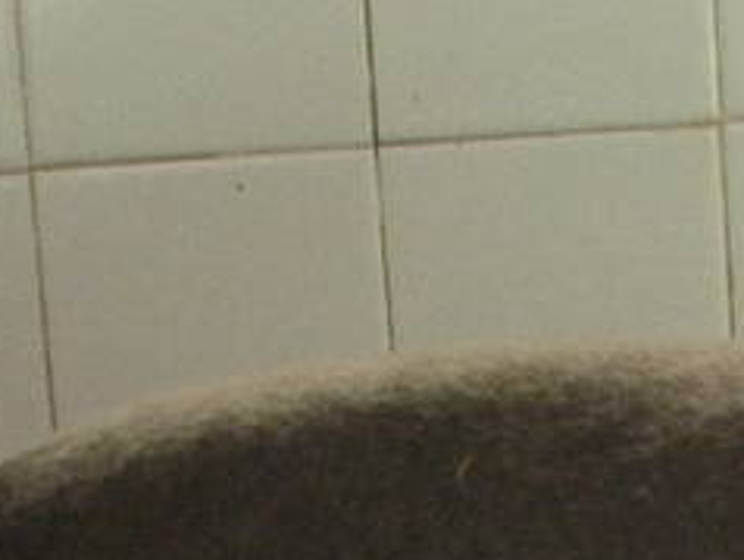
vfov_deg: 5.5
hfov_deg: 7.6
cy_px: 1552
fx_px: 5486
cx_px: 1129
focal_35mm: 255
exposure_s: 1/10
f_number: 3.5
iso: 200
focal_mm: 6.7
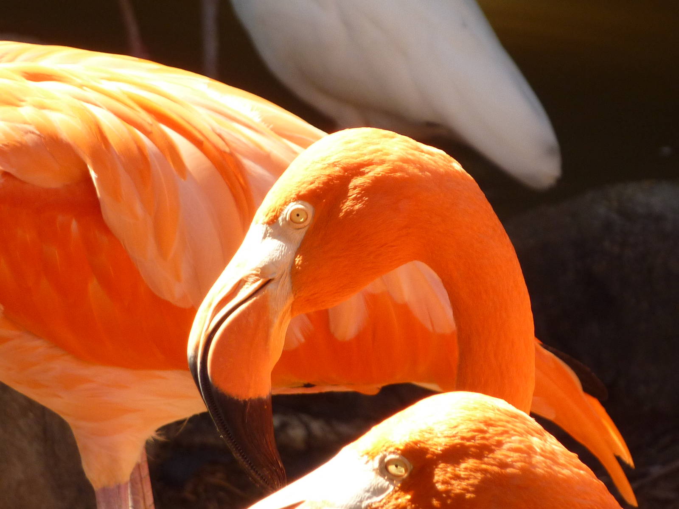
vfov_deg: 3.5
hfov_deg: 4.6
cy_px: 254
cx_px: 340
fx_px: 8395
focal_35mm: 428
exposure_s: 1/250
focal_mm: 49.2
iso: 160
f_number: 4.9
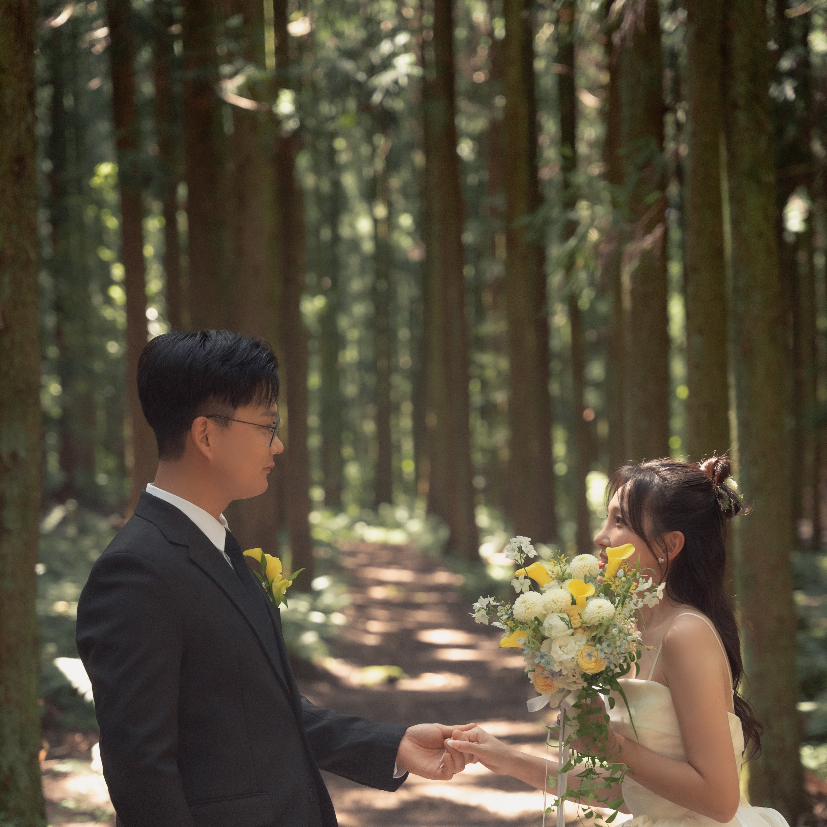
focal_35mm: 84
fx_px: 2257
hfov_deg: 20.8
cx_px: 414
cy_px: 617
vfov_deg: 20.6
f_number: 2.8
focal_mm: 65.4
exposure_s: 1/250
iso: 800
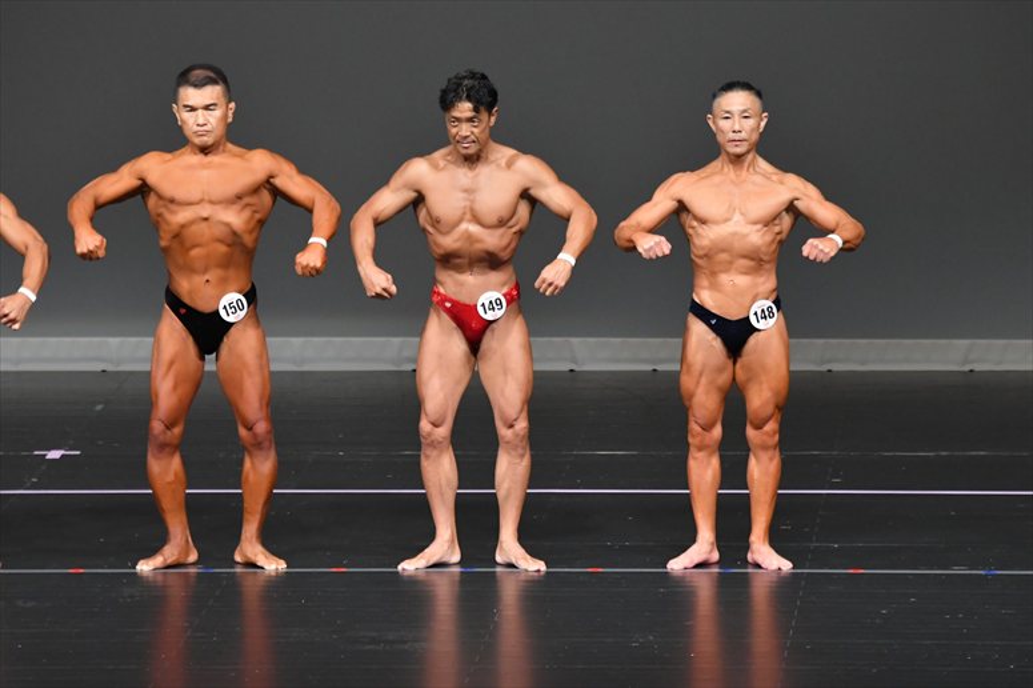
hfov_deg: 6.9
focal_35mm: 300
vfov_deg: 4.6
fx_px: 8604
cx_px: 516
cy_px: 344
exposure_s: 1/400
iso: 4000
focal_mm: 200
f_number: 5.6
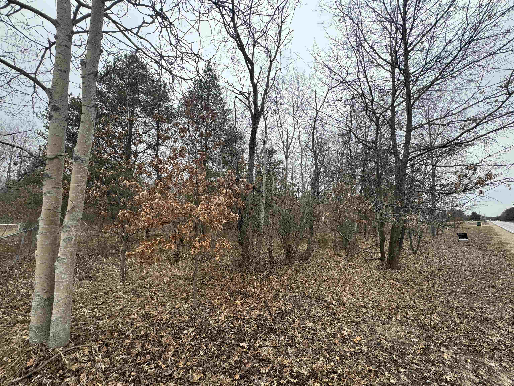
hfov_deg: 102.1
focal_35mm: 14
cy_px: 193
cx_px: 257
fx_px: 208
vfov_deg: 85.7
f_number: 2.2
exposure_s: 1/192
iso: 40
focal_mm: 2.22
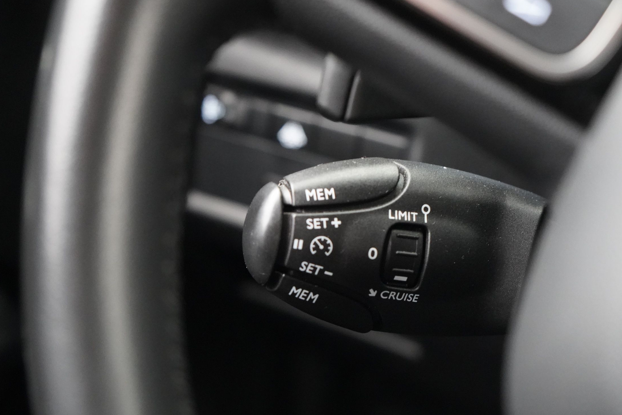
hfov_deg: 35.0
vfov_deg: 23.8
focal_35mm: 57
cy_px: 214
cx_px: 352
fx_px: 985
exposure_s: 1/25
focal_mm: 50
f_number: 4.5
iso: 12800
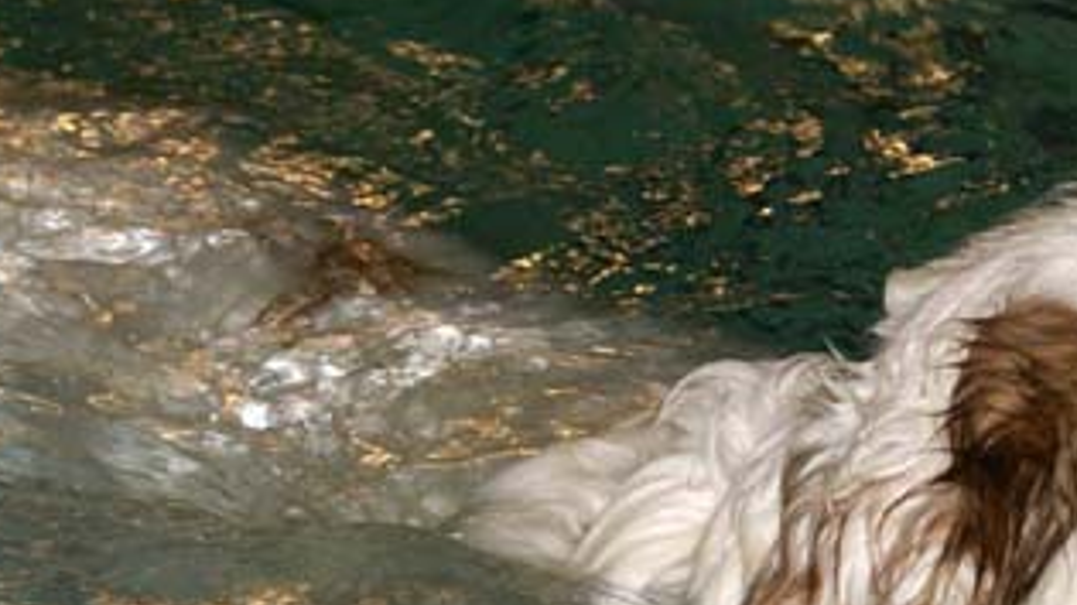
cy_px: 549
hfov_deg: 7.7
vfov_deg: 4.3
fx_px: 7966
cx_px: 1098
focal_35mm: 279
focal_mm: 70
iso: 400
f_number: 5.6
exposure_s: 1/125
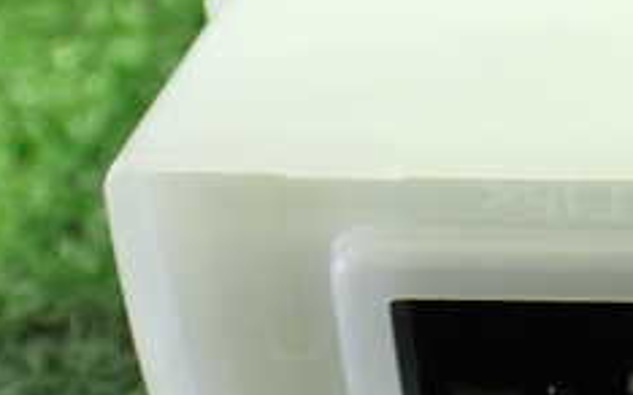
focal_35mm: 87
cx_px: 665
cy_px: 211
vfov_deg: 15.0
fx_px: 1500
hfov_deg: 22.7
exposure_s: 1/30
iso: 800
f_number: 2.4
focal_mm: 5.79
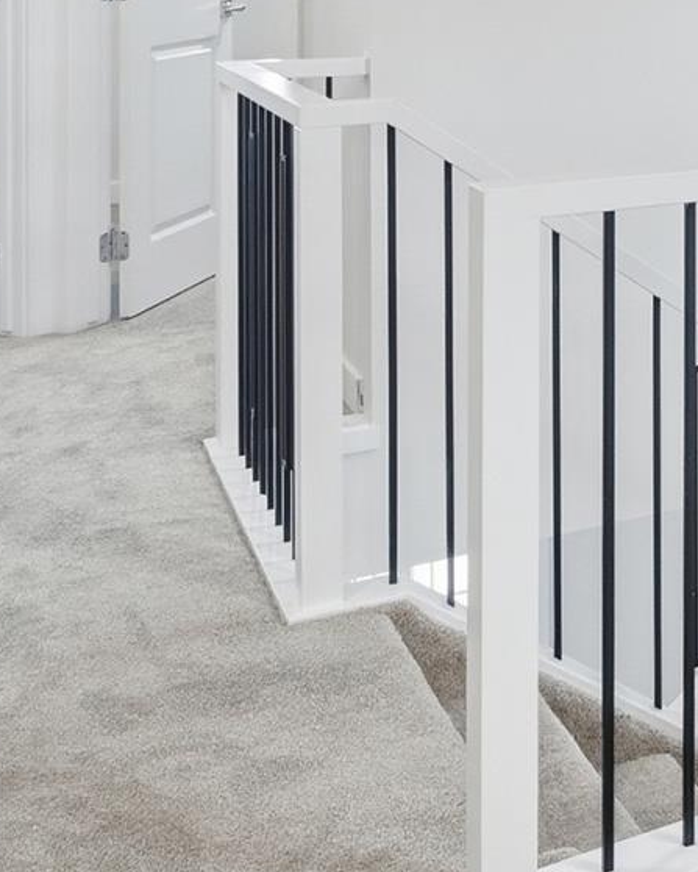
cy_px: -65
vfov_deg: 27.7
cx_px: 1104
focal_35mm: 63
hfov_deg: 20.2
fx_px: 1625
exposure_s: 1/125
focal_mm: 15
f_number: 8
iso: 250
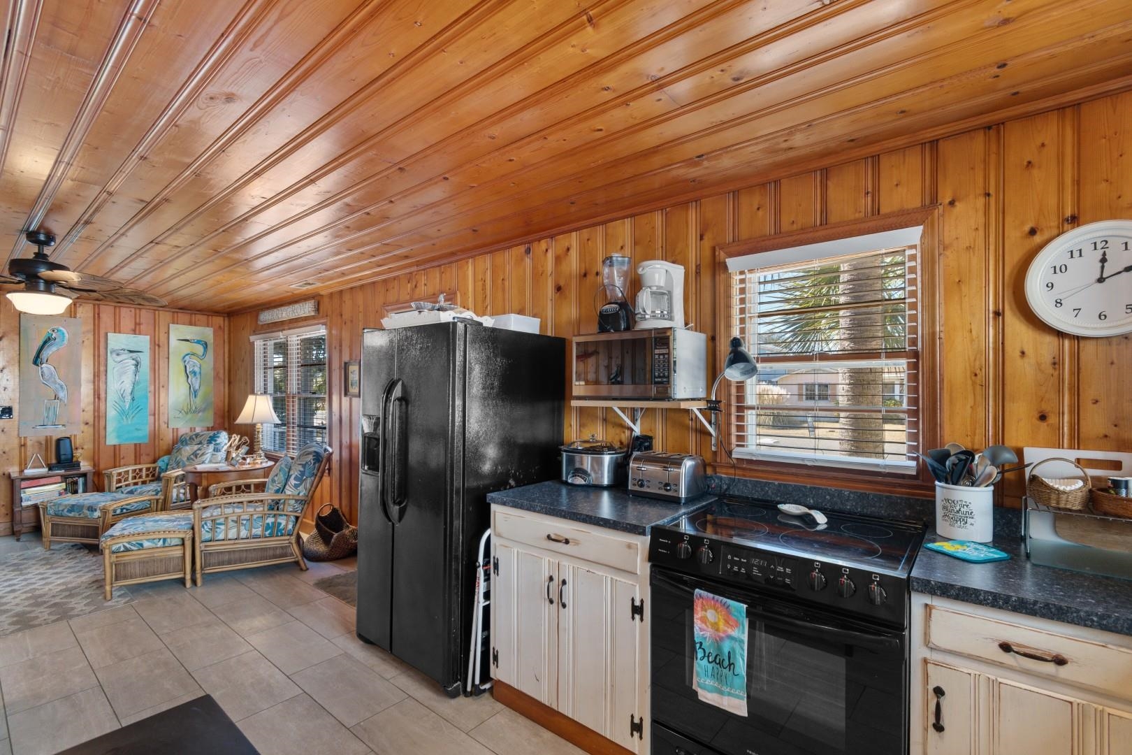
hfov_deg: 100.4
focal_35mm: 15
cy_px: 378
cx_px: 566
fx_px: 472
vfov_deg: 77.3
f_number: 4.5
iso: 100
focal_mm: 10
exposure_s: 1/13
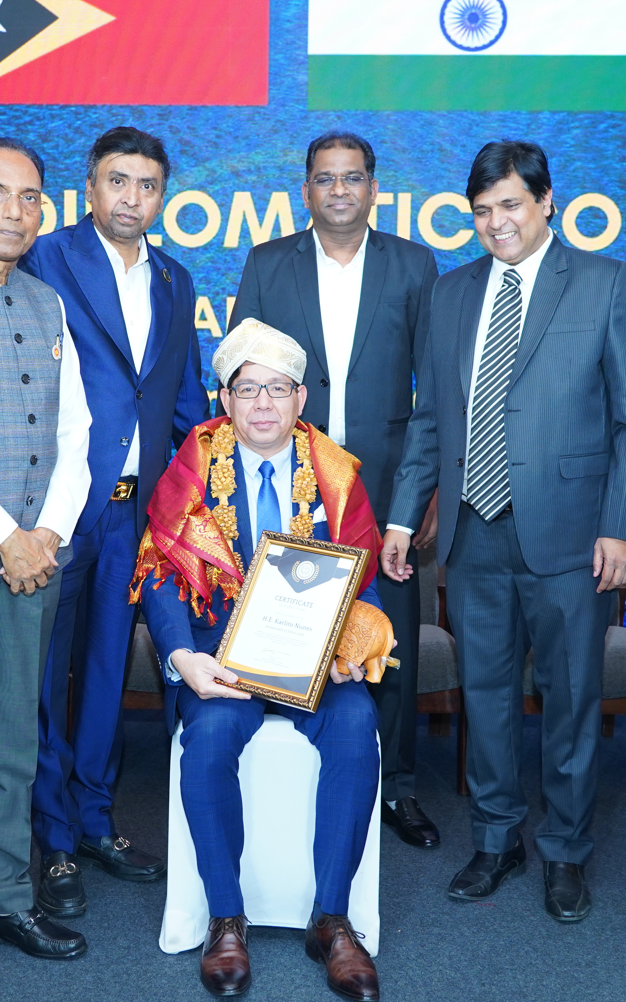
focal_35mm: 47
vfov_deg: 42.6
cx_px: 242
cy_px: 492
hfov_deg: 27.3
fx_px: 1283
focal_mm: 29
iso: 1600
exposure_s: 1/160
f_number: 4.5
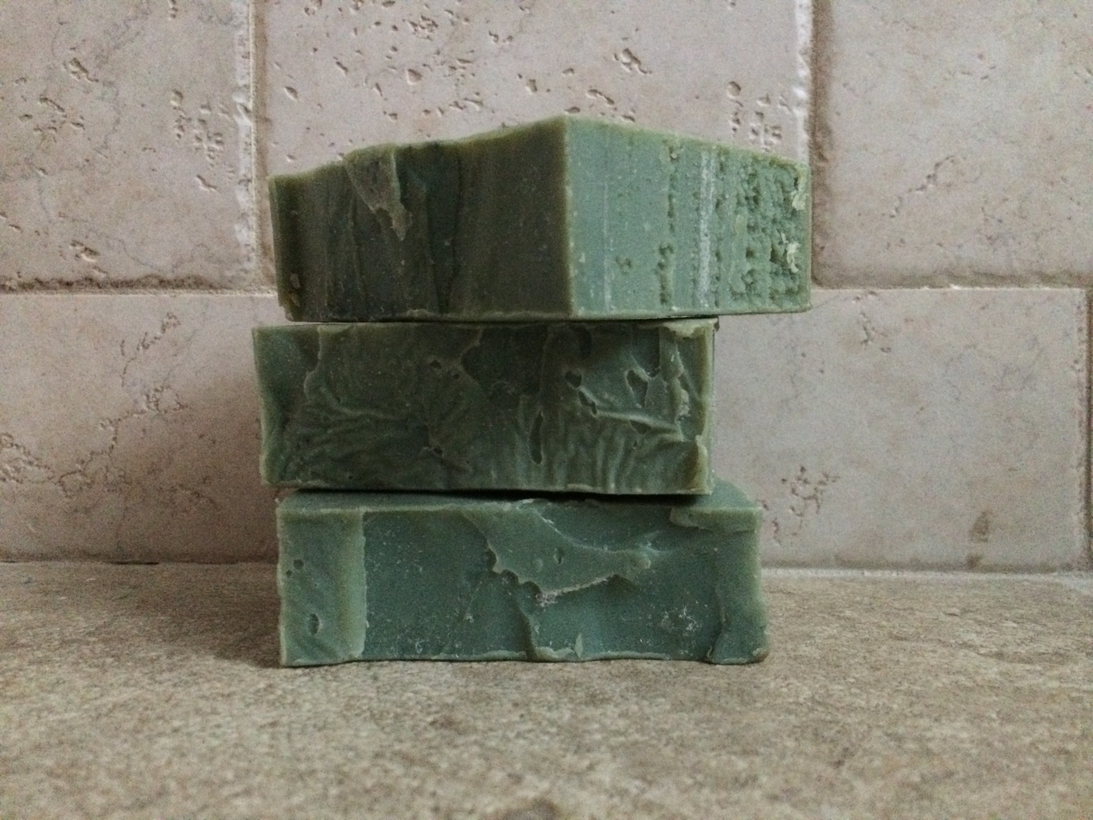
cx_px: 546
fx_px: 916
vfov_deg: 48.2
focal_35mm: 29
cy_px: 410
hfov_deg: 61.7
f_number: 2.2
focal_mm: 4.15
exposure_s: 1/15
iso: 640
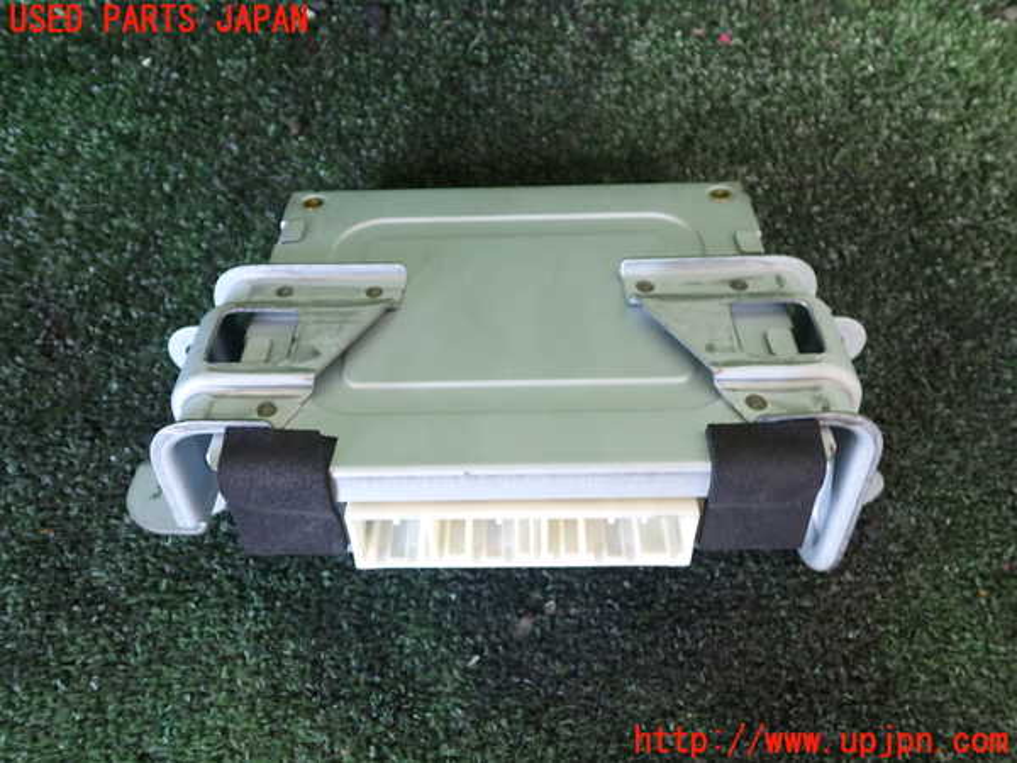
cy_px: 382
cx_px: 508
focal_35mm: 30
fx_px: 881
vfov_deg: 46.8
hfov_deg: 60.0
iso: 200
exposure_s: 1/30
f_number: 2.3
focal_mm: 5.4
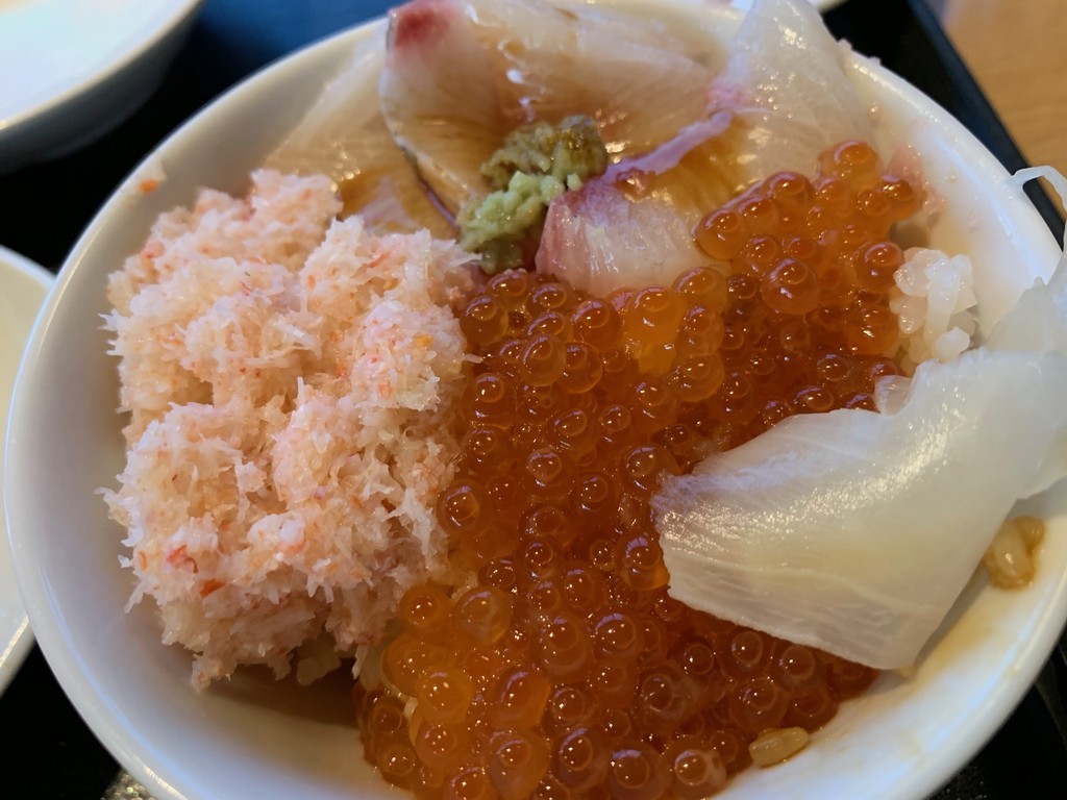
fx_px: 801
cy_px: 400
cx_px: 534
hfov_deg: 67.3
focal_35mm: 26
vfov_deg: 53.1
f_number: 1.8
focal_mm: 4.25
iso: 200
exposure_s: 1/60
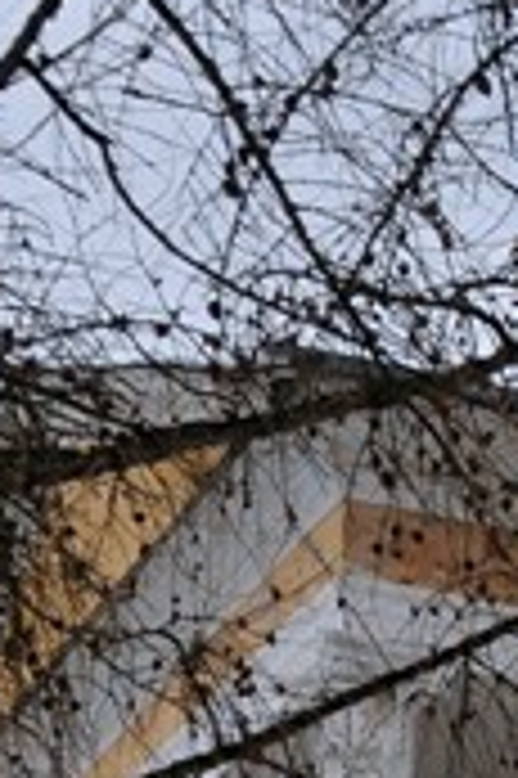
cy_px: 1453
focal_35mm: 187
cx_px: 700
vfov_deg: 10.3
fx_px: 4044
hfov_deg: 7.2
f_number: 5.6
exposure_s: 1/640
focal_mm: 24
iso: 200
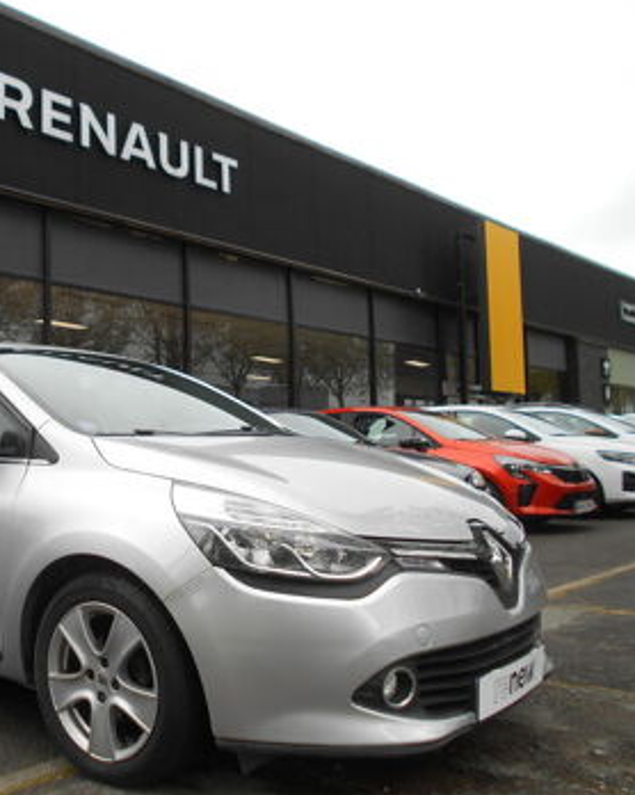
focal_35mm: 35
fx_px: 823
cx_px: 128
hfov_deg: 40.5
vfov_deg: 51.6
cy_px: 404
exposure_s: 1/250
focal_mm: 4.6
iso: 80
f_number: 3.2
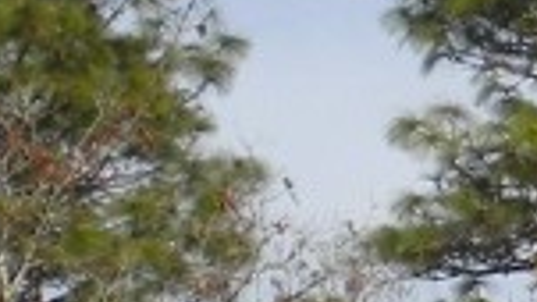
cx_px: 747
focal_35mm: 259
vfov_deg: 4.7
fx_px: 3689
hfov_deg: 8.2
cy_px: 117
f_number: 4.6
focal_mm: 6.3
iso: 80
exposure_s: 1/846
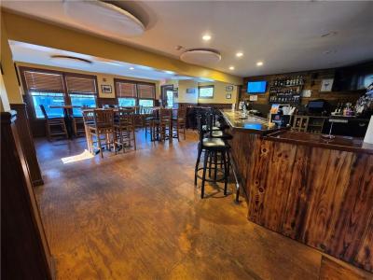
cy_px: 140
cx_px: 186
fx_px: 140
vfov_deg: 89.9
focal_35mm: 13
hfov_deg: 106.2
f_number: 1.9
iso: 320
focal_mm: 2.2
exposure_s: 1/60
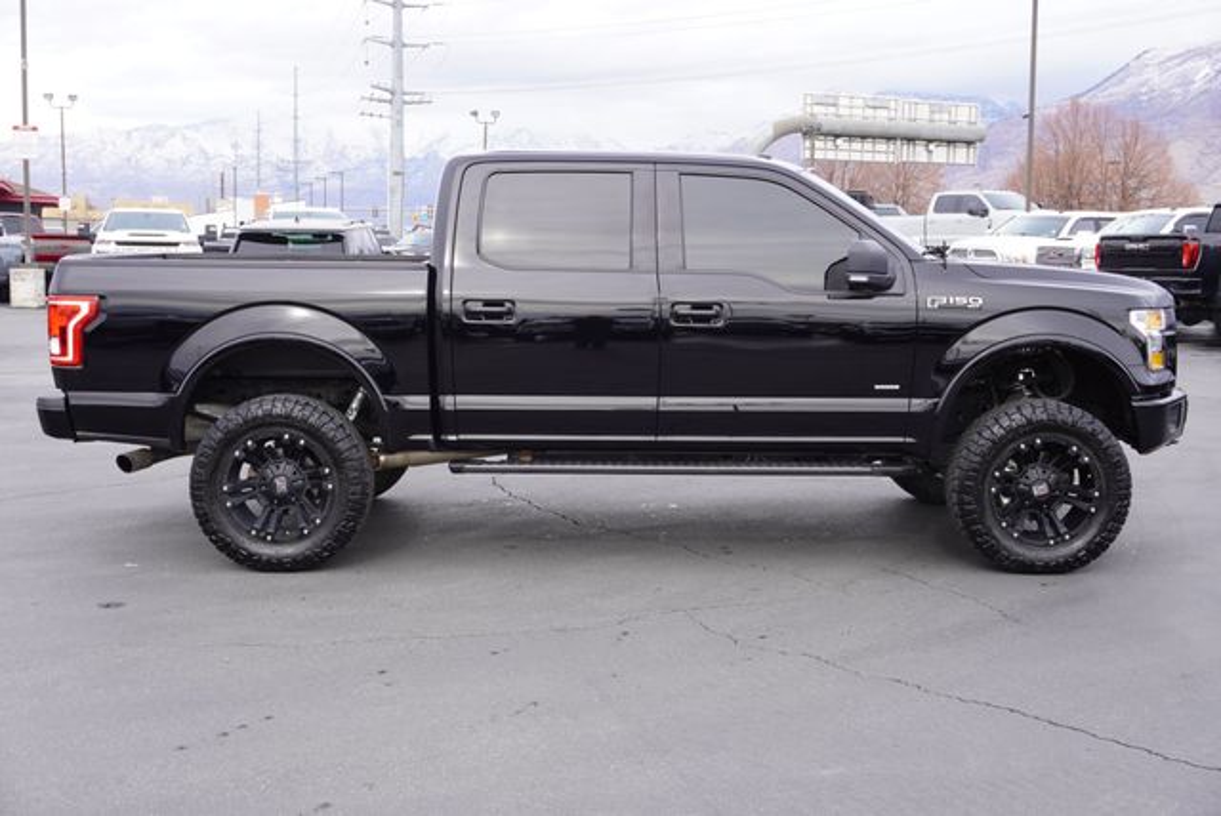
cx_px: 610
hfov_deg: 46.4
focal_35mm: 42
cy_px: 408
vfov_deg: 32.0
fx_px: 1426
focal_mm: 28
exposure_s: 1/80
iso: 100
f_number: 6.3
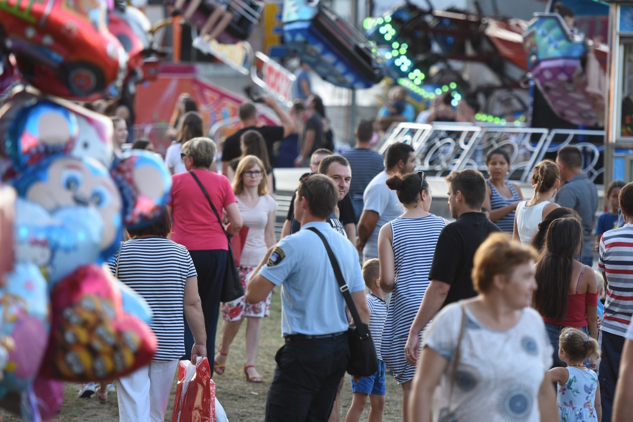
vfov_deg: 5.9
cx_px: 316
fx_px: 4088
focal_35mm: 232
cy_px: 211
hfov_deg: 8.9
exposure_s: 1/400
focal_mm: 155
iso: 500
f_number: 2.8
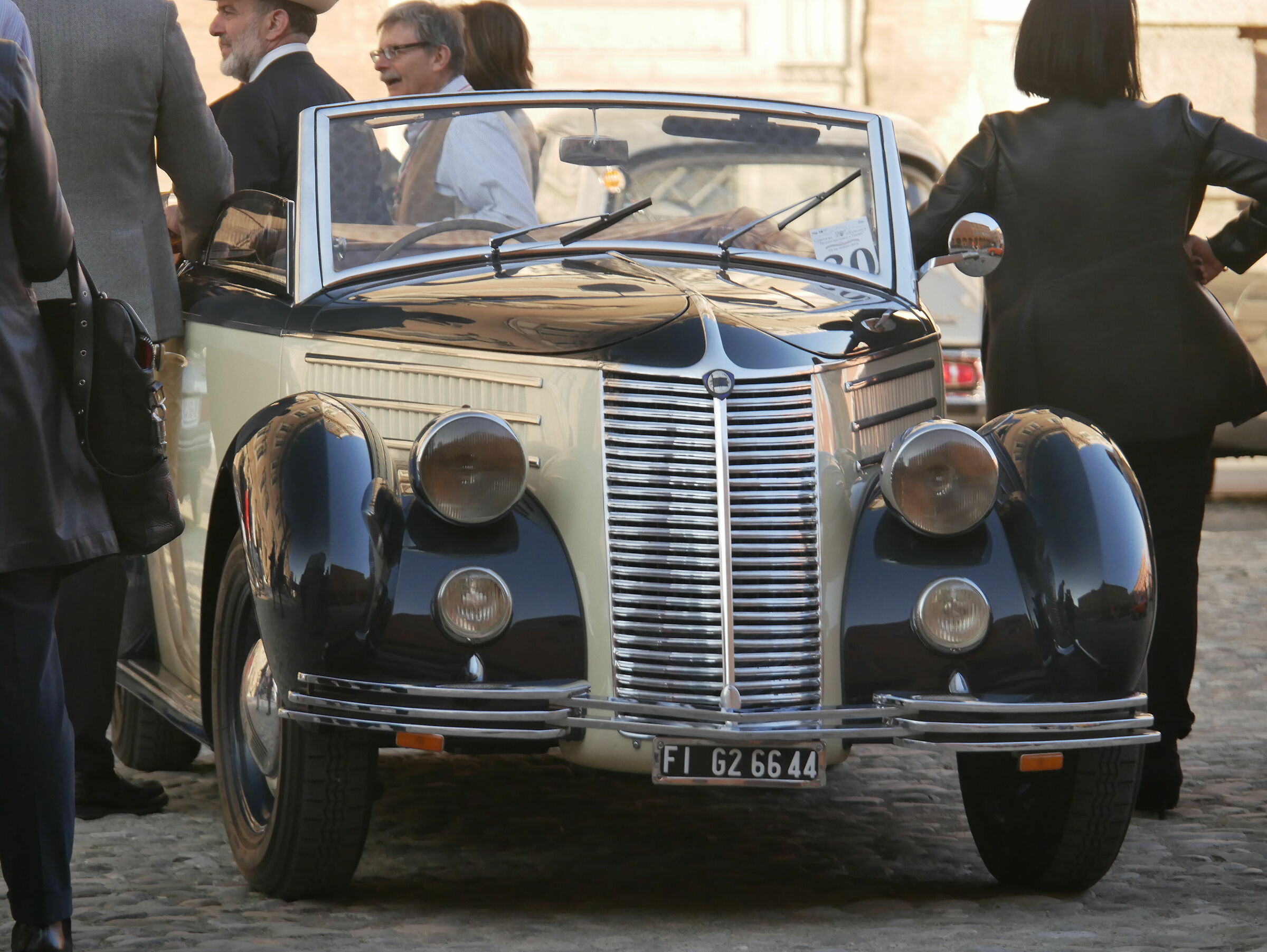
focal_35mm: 240
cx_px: 634
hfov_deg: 8.2
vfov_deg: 6.2
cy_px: 476
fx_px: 8788
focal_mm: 120
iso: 640
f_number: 5.6
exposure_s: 1/250
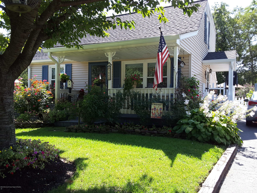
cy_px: 96
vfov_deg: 45.4
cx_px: 128
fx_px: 230
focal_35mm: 31
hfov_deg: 58.4
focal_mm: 2.9
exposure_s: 1/264
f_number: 1.9
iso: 40
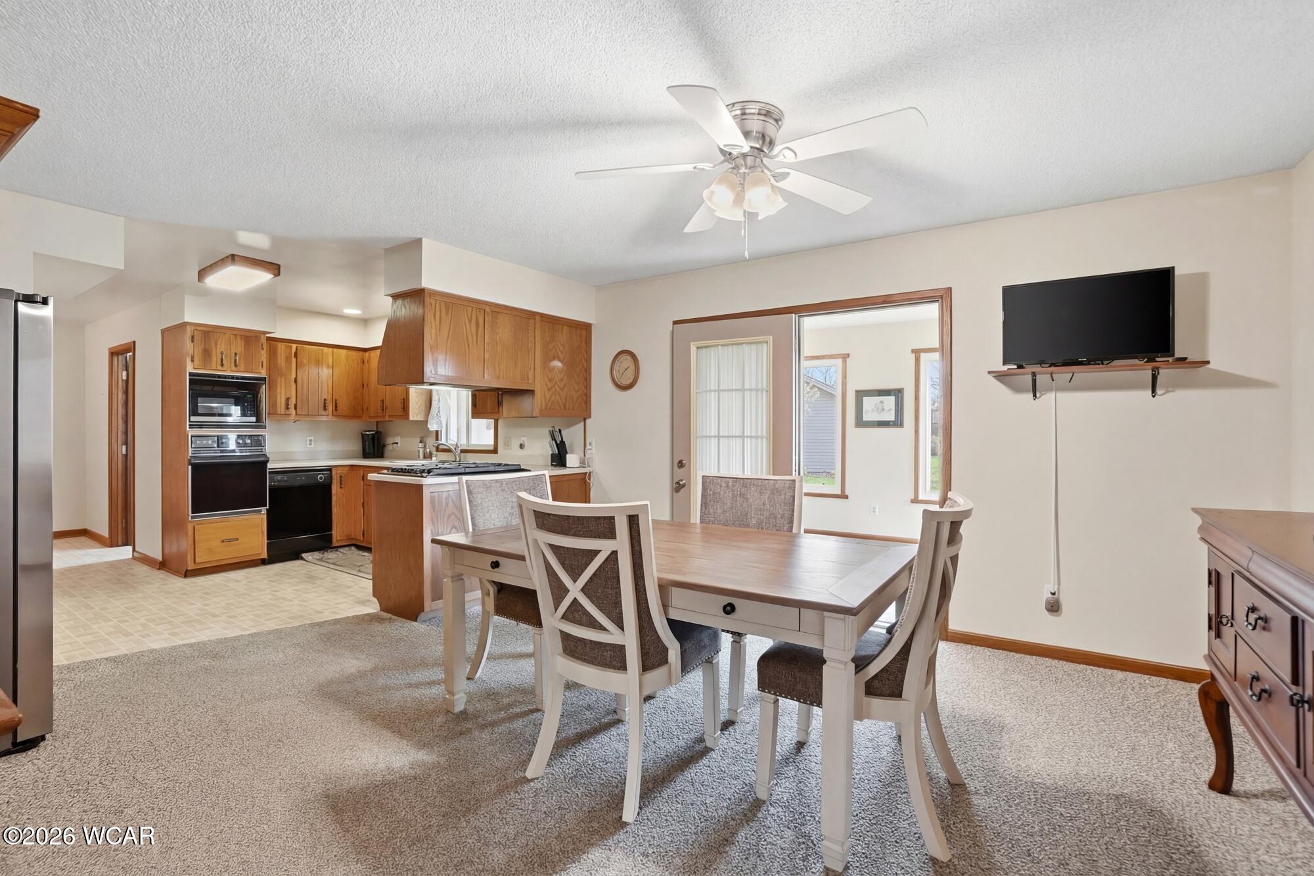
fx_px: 547
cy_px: 438
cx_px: 657
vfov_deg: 77.3
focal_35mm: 15
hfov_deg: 100.4
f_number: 4.5
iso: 100
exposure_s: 1/125
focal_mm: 10
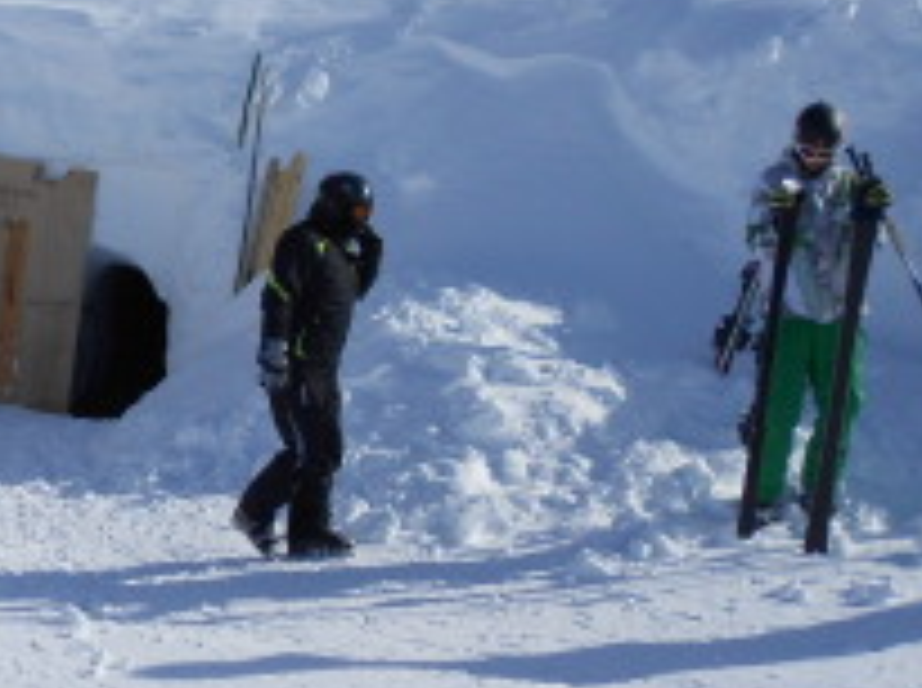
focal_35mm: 61
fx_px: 1622
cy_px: 270
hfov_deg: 30.2
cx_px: 67
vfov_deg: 23.9
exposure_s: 1/400
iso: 80
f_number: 8
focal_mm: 4.6
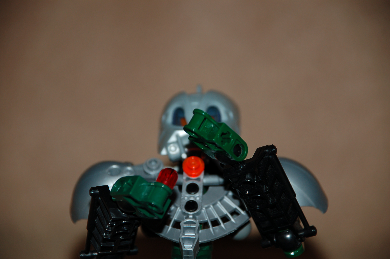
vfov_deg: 6.8
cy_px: 130
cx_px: 195
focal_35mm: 202
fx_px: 2192
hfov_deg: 10.2
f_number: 5.6
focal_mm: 135
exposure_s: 1/125
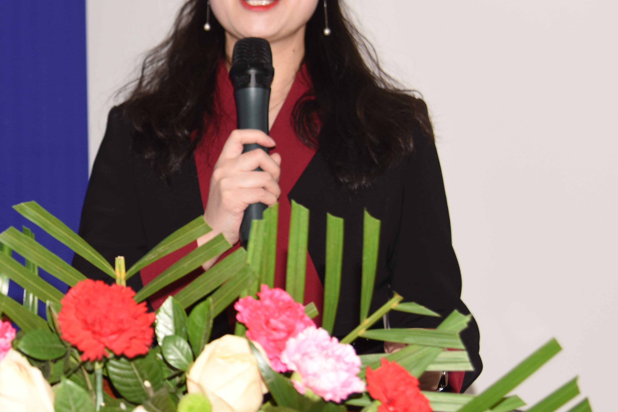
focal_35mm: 87
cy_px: 141
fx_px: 1494
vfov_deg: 15.7
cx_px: -27
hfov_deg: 22.3
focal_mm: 38
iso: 400
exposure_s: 1/60
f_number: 4
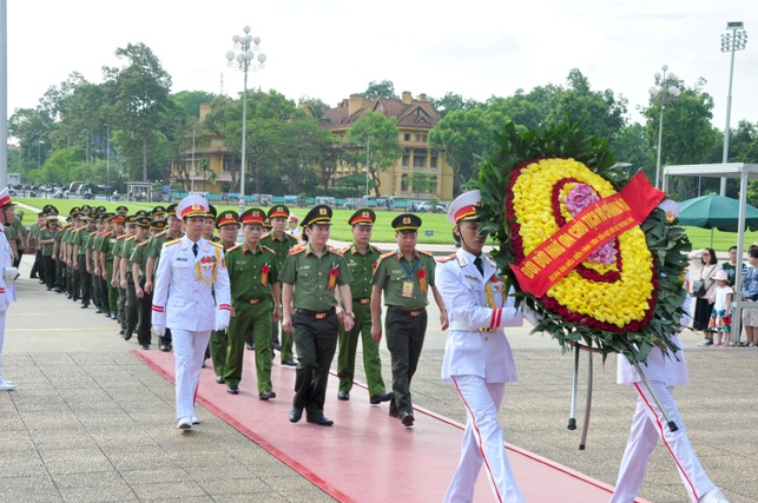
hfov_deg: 35.6
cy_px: 287
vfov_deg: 24.1
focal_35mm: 56
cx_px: 431
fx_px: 1178
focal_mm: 30
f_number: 11
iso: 200
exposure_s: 1/125
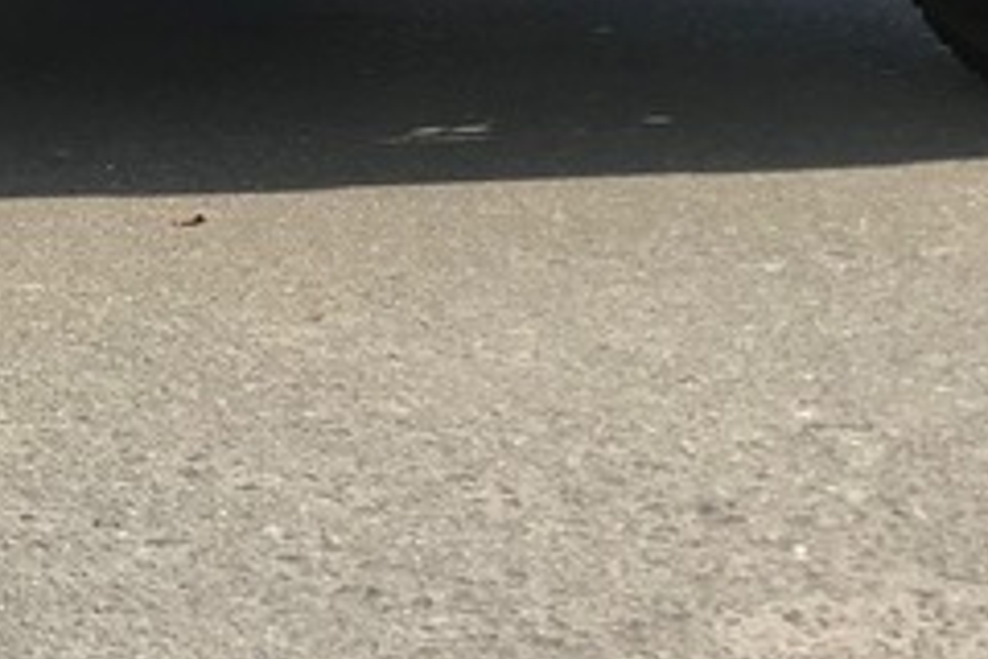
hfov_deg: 19.5
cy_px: -222
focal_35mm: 97
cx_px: -272
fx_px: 2662
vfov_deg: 13.5
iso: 20
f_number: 1.8
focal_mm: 3.99
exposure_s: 1/1030
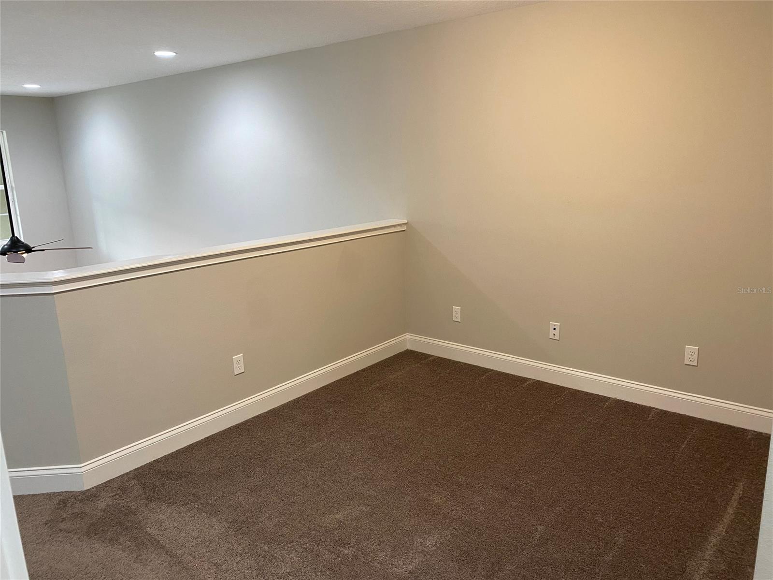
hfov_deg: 67.3
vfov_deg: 53.1
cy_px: 290
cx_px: 386
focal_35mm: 26
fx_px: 581
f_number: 1.8
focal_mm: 4.25
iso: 200
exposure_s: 1/60
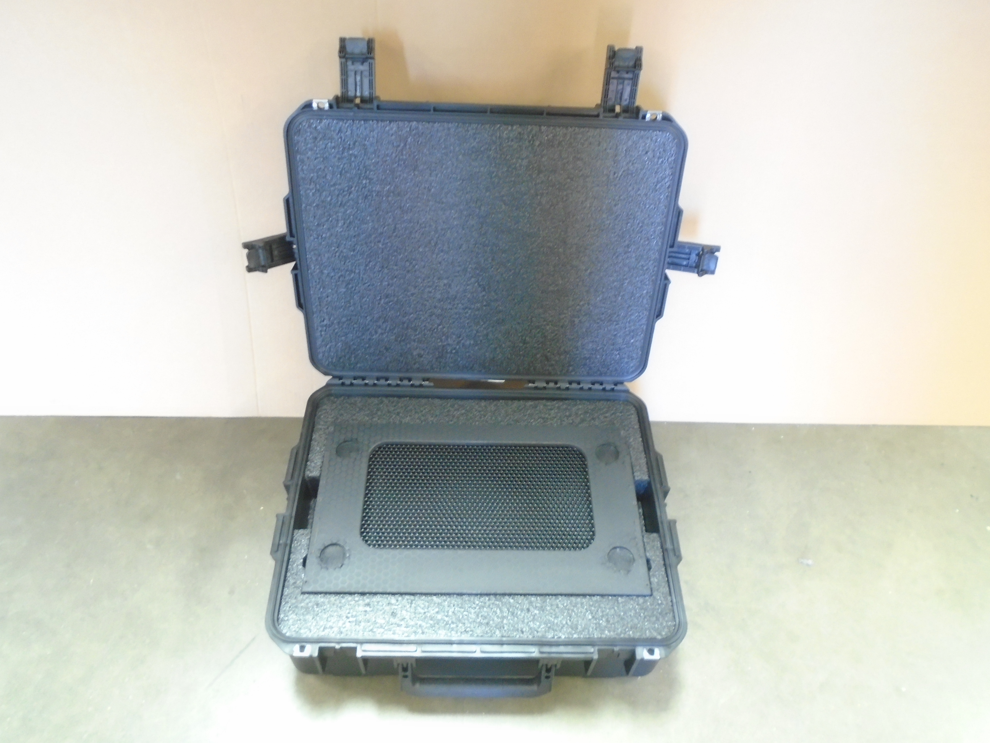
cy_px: 372
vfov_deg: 53.1
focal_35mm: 26
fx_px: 744
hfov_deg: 67.3
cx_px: 495
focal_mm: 4.6
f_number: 3.2
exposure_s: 1/6
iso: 400
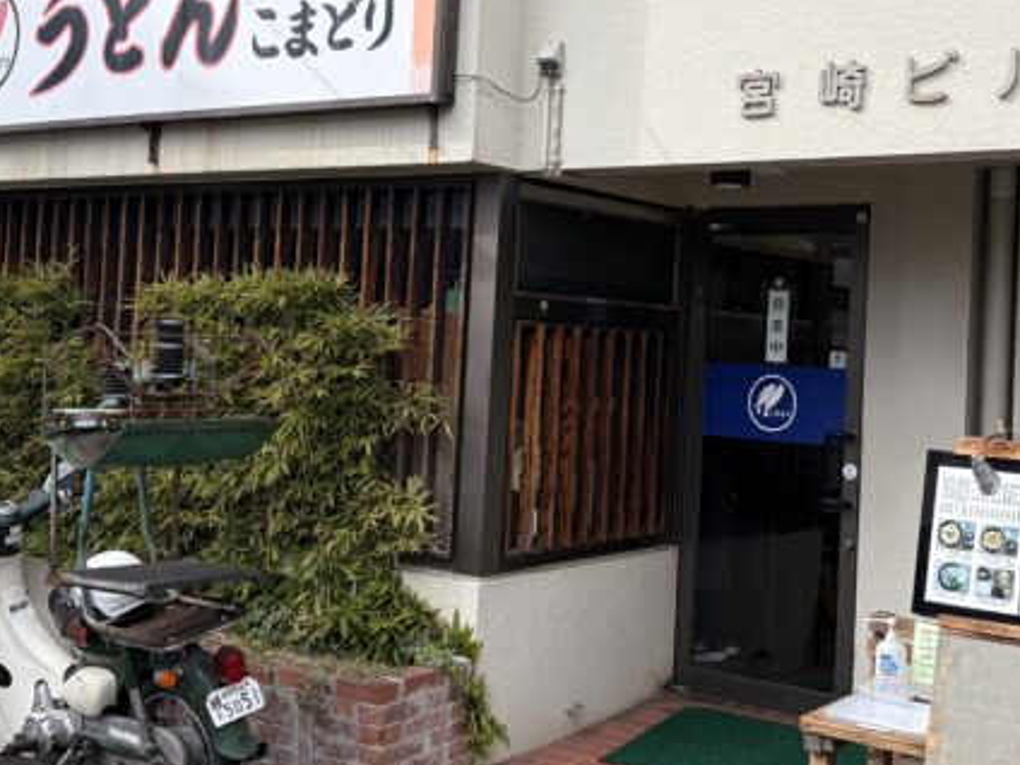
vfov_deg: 29.6
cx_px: 606
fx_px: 1444
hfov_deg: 38.8
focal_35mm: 49
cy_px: 310
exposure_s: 1/1032
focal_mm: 5.96
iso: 50
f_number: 1.6
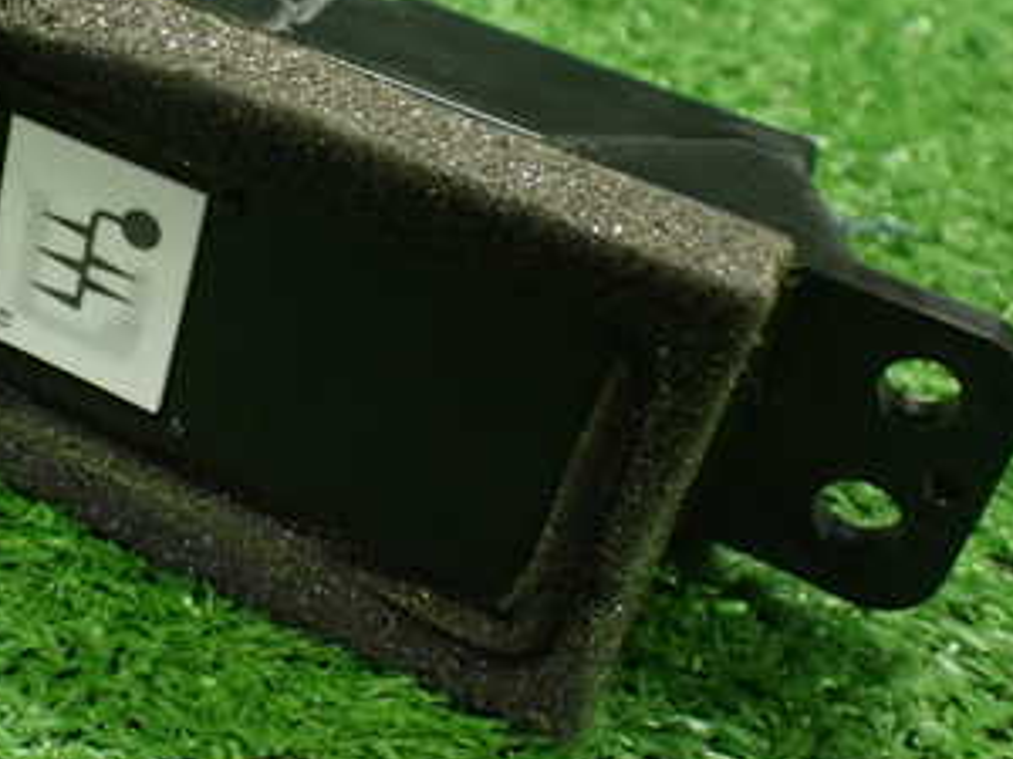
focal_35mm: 60
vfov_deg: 24.2
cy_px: 192
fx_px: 1756
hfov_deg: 31.0
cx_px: 149
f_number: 2.3
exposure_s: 1/60
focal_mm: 5.4
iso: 800
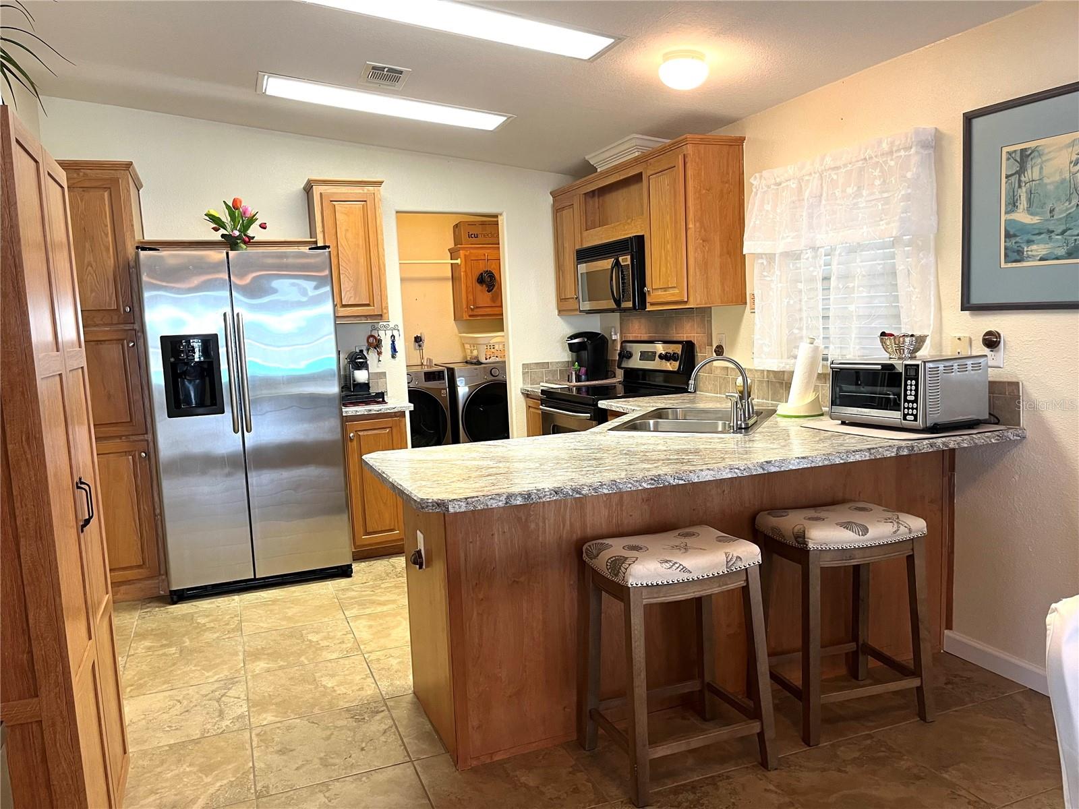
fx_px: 810
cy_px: 404
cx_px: 540
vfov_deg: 53.1
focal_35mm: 26
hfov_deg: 67.3
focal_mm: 5.1
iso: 100
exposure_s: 1/60
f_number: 1.6
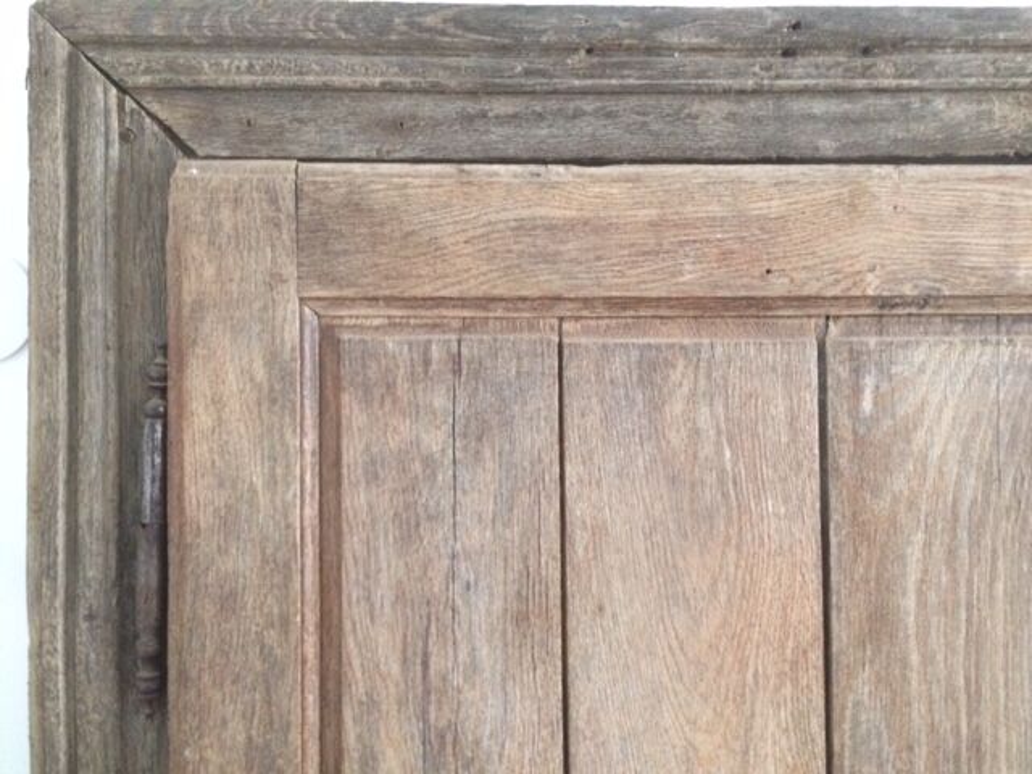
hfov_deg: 61.7
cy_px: 387
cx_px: 516
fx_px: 865
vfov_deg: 48.2
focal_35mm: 29
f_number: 2.2
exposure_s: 1/20
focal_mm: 4.15
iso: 320
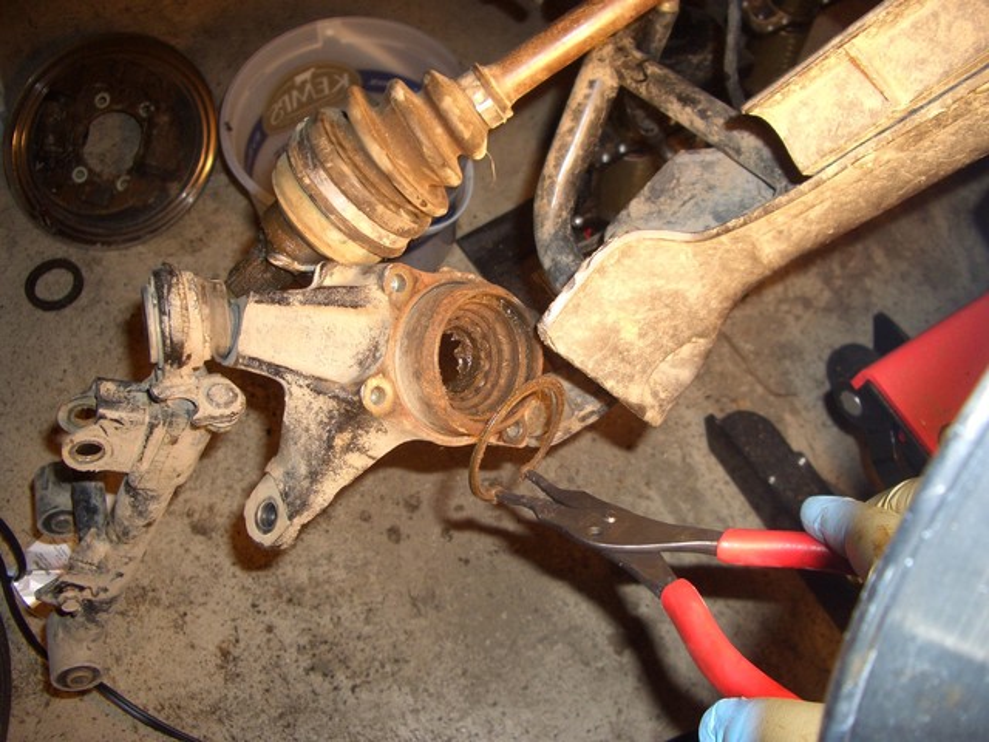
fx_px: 1000
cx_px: 494
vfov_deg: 40.7
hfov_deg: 52.6
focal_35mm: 35
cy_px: 371
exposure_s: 1/60
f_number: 2.6
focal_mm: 5.8
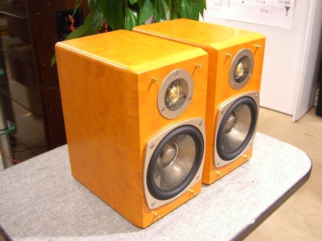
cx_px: 161
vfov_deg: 37.7
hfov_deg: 49.0
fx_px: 353
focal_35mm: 38
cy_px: 120
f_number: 2.8
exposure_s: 1/13
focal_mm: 7.9
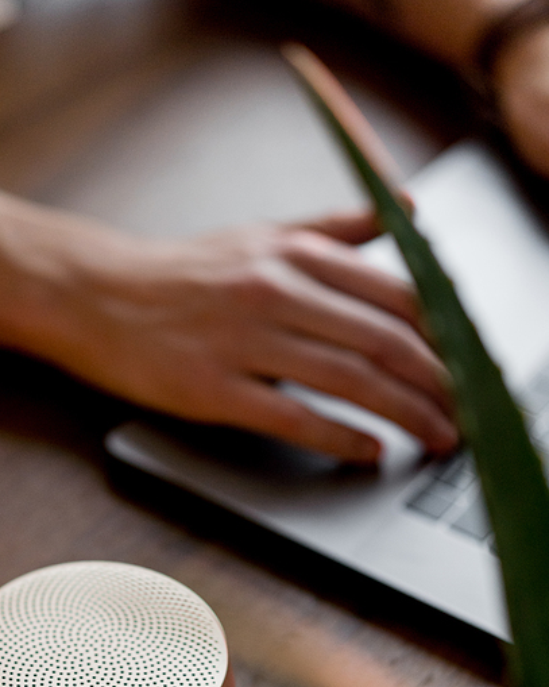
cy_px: 499
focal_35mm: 88
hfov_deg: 17.4
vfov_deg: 21.6
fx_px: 1788
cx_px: 183
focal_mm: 55
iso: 800
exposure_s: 1/60
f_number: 2
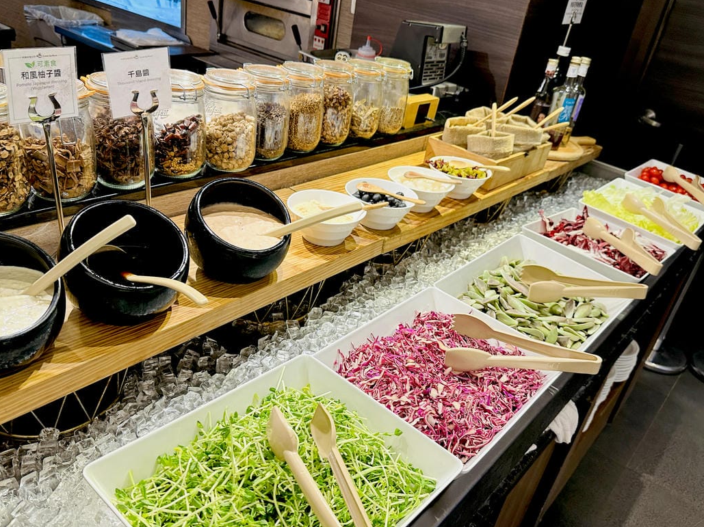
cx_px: 341
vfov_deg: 49.7
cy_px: 271
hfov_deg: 63.4
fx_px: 569
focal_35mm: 28
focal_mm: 6.86
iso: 160
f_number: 1.78
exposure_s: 1/60
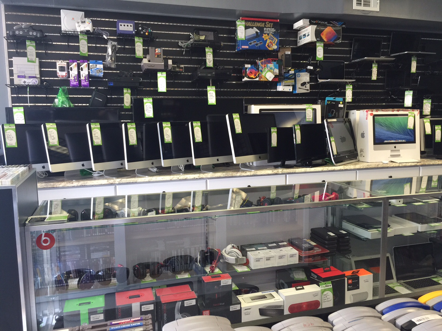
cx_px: 221
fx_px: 370
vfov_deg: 48.2
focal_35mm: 29
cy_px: 166
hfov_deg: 61.7
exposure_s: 1/15
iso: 40
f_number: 2.2
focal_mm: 4.15
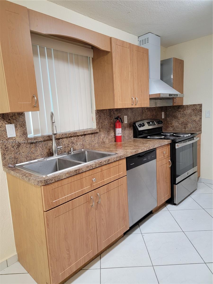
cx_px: 106
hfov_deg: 56.8
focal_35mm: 24
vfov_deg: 71.6
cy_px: 142
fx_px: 197
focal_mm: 6.7
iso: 160
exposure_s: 1/40
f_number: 1.8
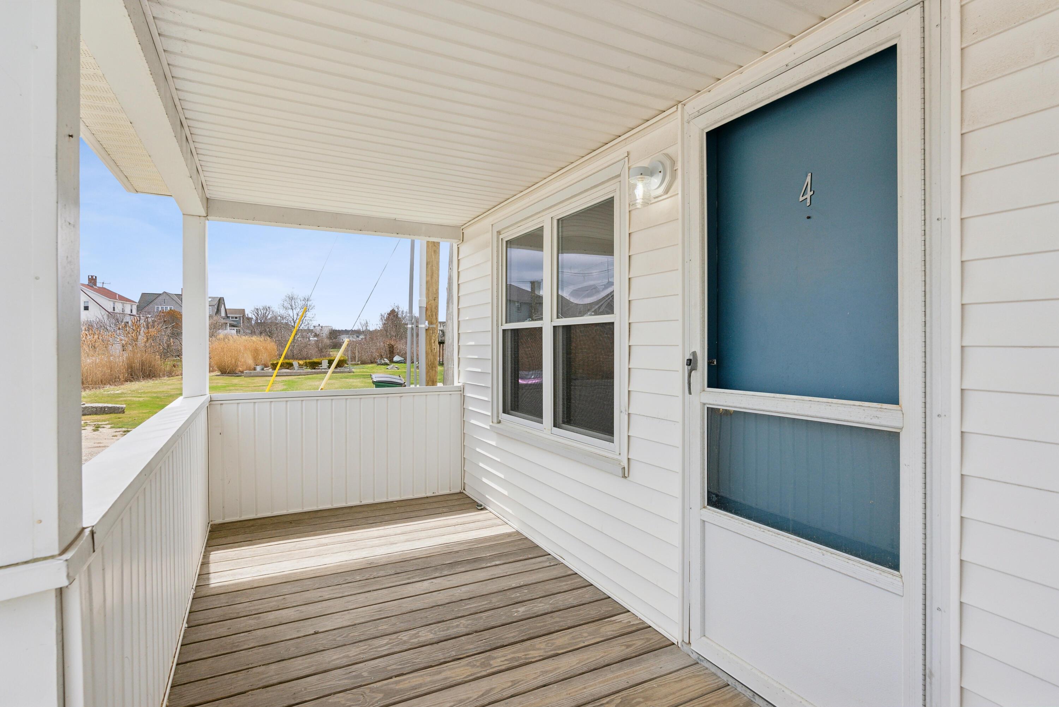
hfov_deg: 90.0
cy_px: 354
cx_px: 530
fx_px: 530
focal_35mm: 18
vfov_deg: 67.4
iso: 320
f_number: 7.1
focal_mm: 18
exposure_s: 1/640
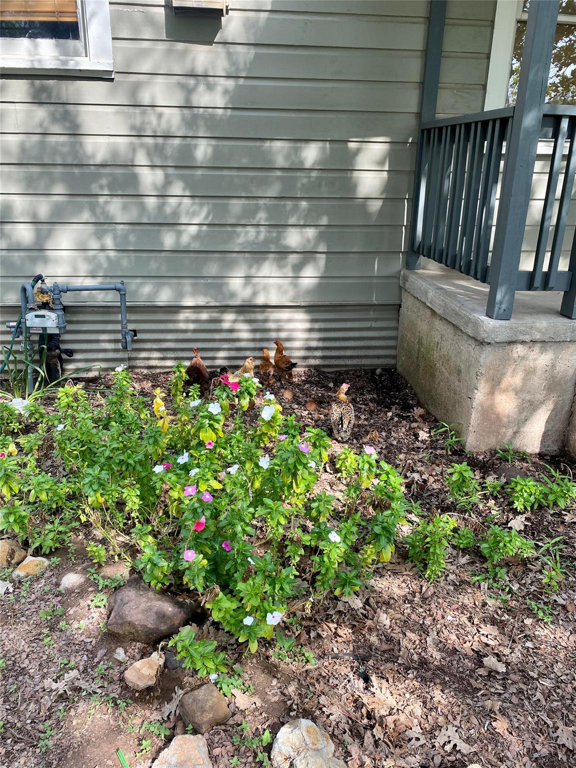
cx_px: 288
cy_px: 384
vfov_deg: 67.3
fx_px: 577
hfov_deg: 53.1
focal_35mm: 26
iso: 32
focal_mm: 4.25
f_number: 1.8
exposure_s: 1/447
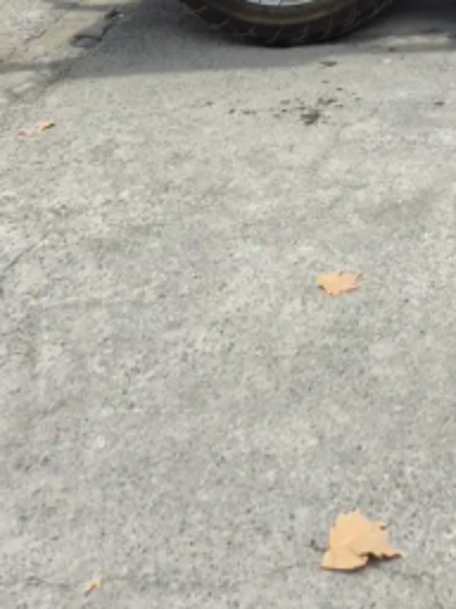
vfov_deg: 22.1
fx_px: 1265
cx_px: 580
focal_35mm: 72
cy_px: -321
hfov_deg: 19.0
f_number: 1.8
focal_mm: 5.4
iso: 25
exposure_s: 1/482
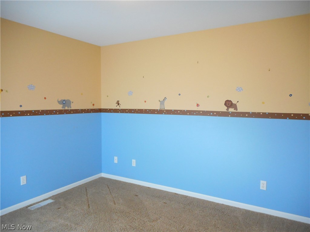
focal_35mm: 25
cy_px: 116
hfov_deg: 69.4
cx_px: 155
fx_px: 224
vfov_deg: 54.9
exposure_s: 1/30
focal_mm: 4.5
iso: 400
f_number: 3.7
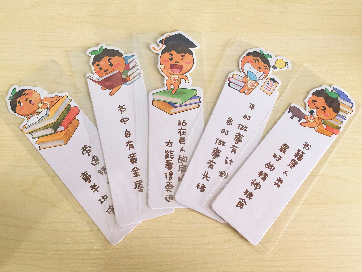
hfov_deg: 61.7
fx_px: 303
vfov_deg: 48.2
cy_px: 136
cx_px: 181
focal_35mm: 29
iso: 64
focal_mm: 4.15
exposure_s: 1/33
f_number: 2.2
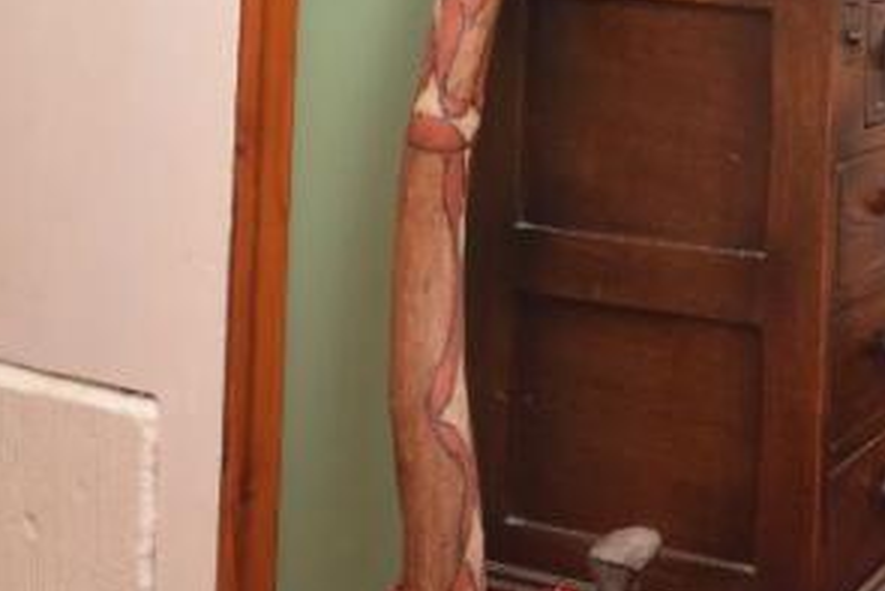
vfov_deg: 23.4
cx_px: 1128
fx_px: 1279
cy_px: -146
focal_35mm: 52
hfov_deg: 30.7
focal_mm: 10
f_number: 4
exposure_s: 1/60
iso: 100
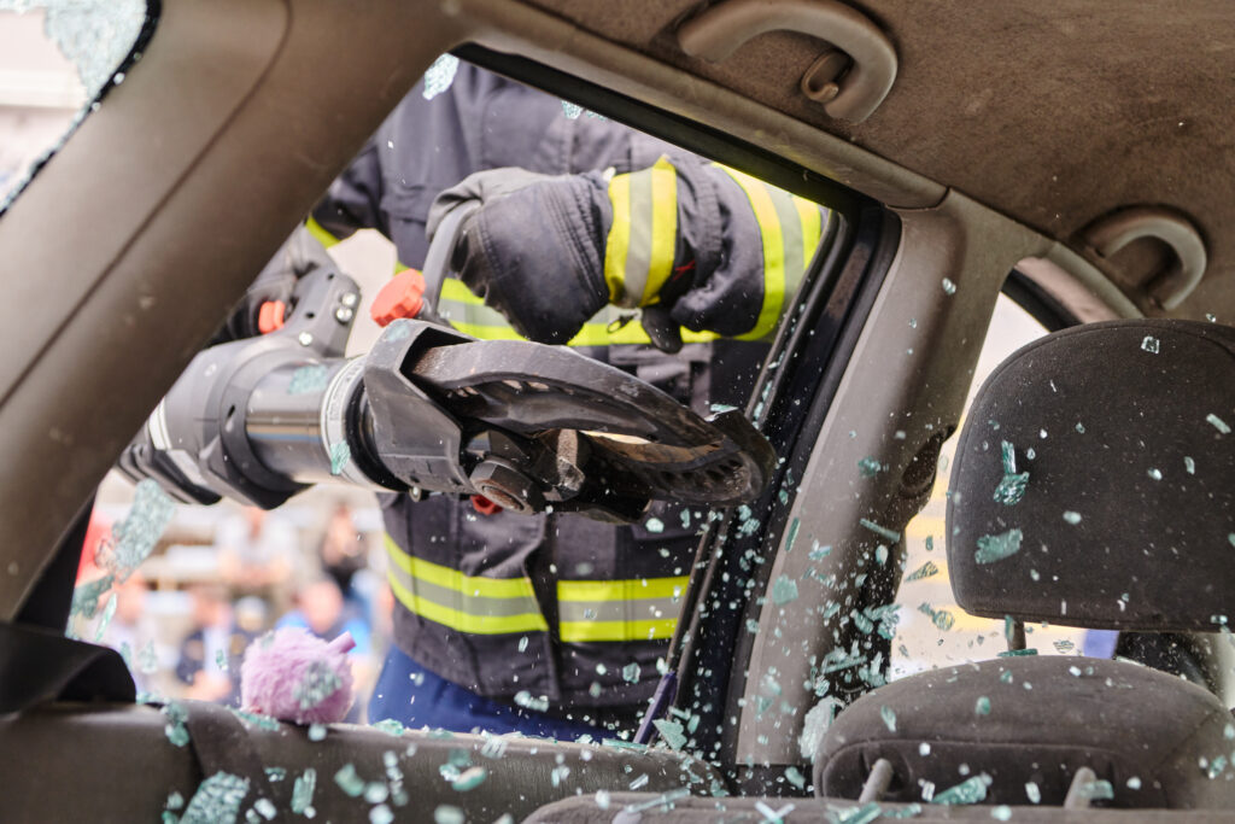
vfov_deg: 19.5
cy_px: 412
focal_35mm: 70
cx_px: 618
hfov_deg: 28.8
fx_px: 2402
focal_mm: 70
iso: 320
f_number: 4.5
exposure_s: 1/640
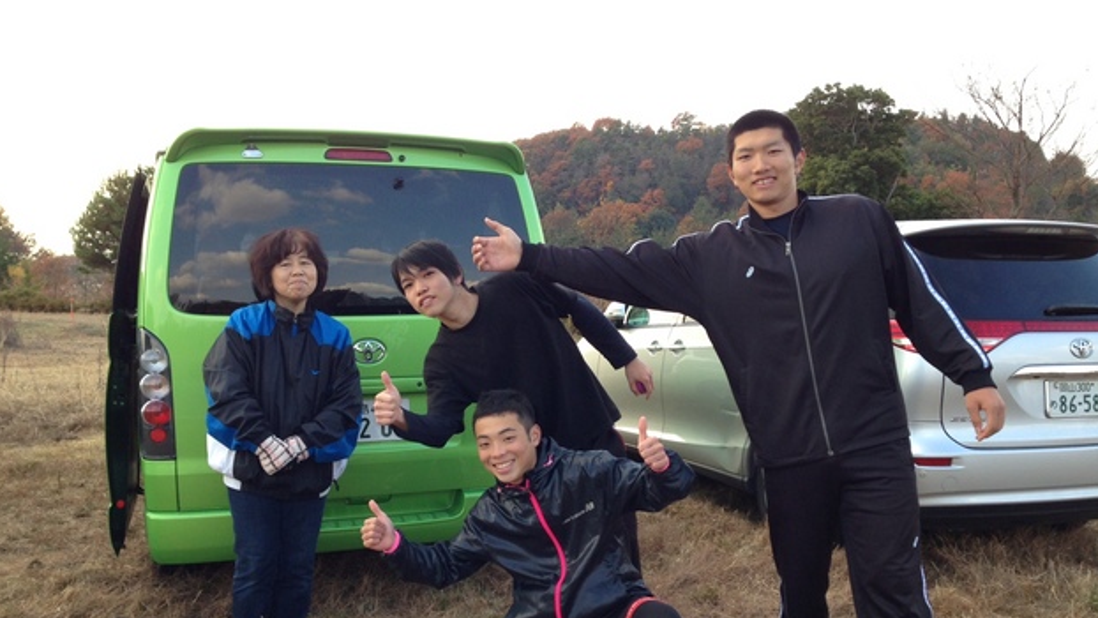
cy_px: 406
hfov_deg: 54.0
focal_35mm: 37
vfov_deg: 31.8
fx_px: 1077
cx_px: 544
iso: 50
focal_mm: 4.13
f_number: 2.4
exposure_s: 1/189
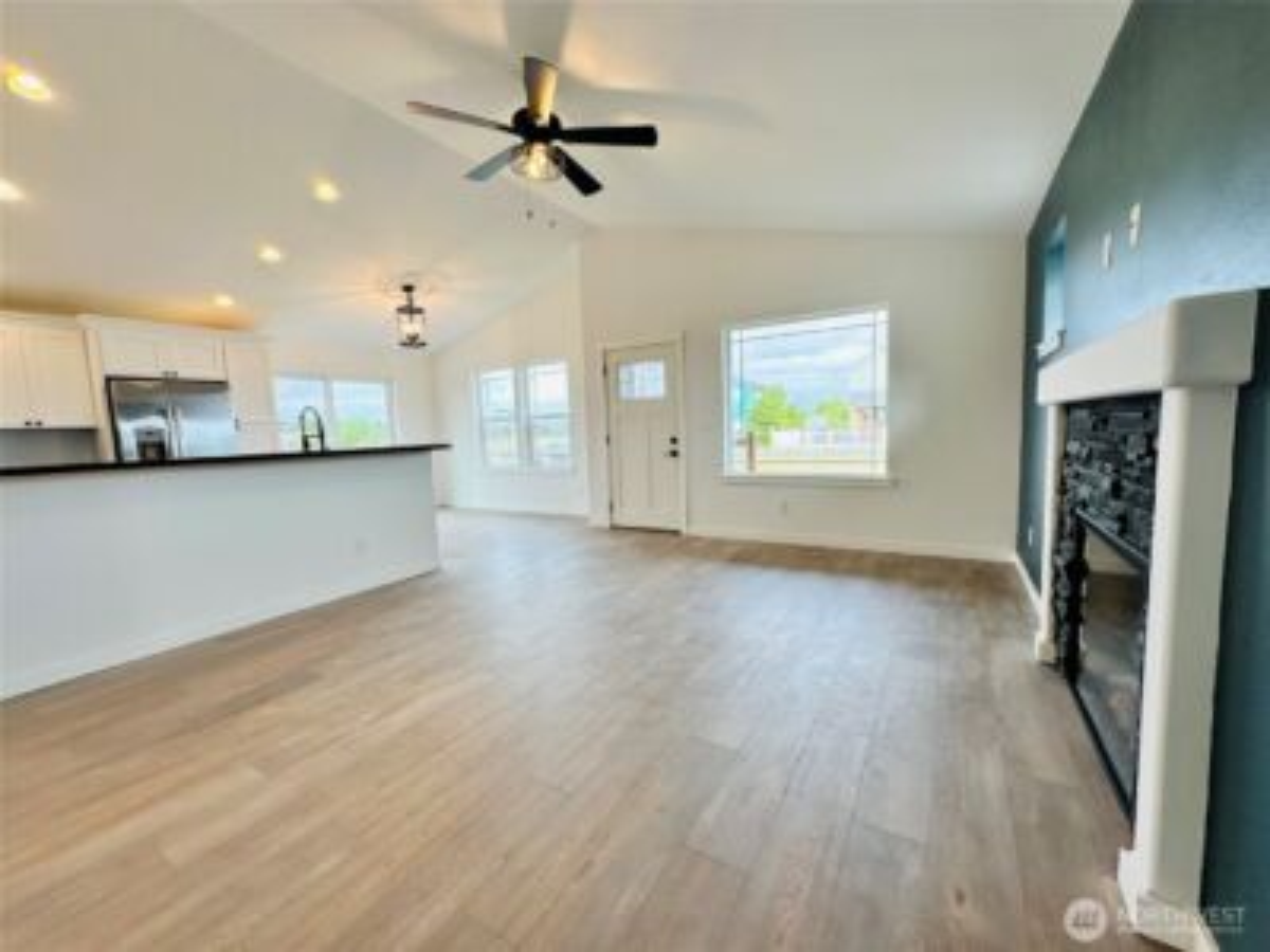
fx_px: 514
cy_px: 476
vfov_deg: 85.7
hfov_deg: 102.1
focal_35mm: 14
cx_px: 635
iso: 40
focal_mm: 2.22
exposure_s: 1/129
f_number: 2.2
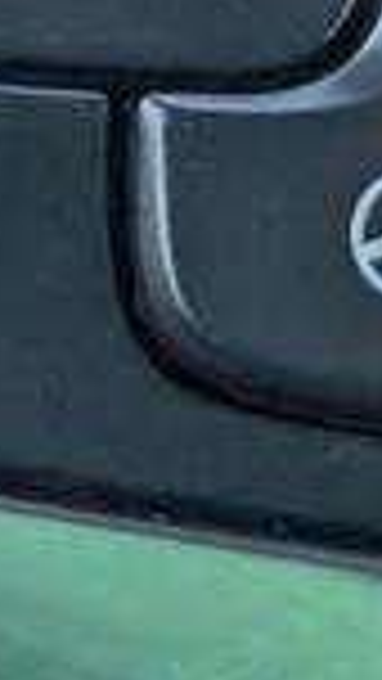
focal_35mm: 227
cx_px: -180
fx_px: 4085
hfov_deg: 5.3
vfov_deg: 9.3
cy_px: -311
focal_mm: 6.9
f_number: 1.68
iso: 120
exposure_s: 1/455
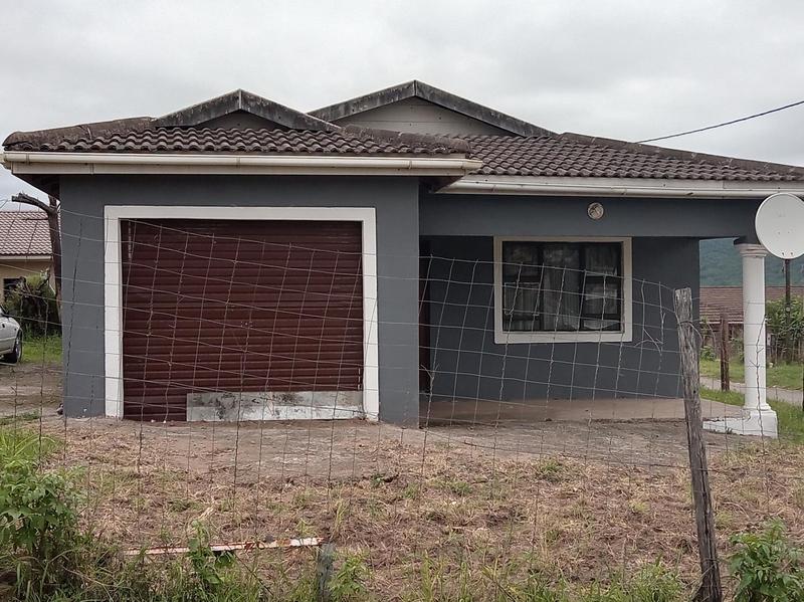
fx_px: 1068
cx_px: 402
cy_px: 301
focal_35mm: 46
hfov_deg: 41.3
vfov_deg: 31.5
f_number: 1.8
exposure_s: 1/187
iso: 102
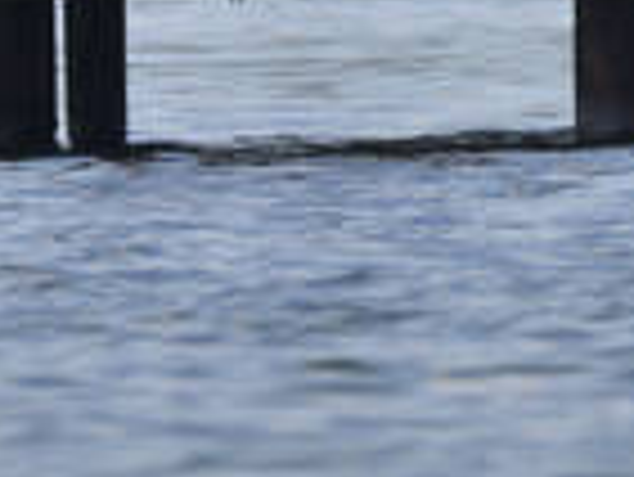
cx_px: 342
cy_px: -389
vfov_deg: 0.6
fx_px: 48008
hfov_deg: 0.8
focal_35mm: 2619
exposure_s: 1/2000
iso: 400
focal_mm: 600
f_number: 8
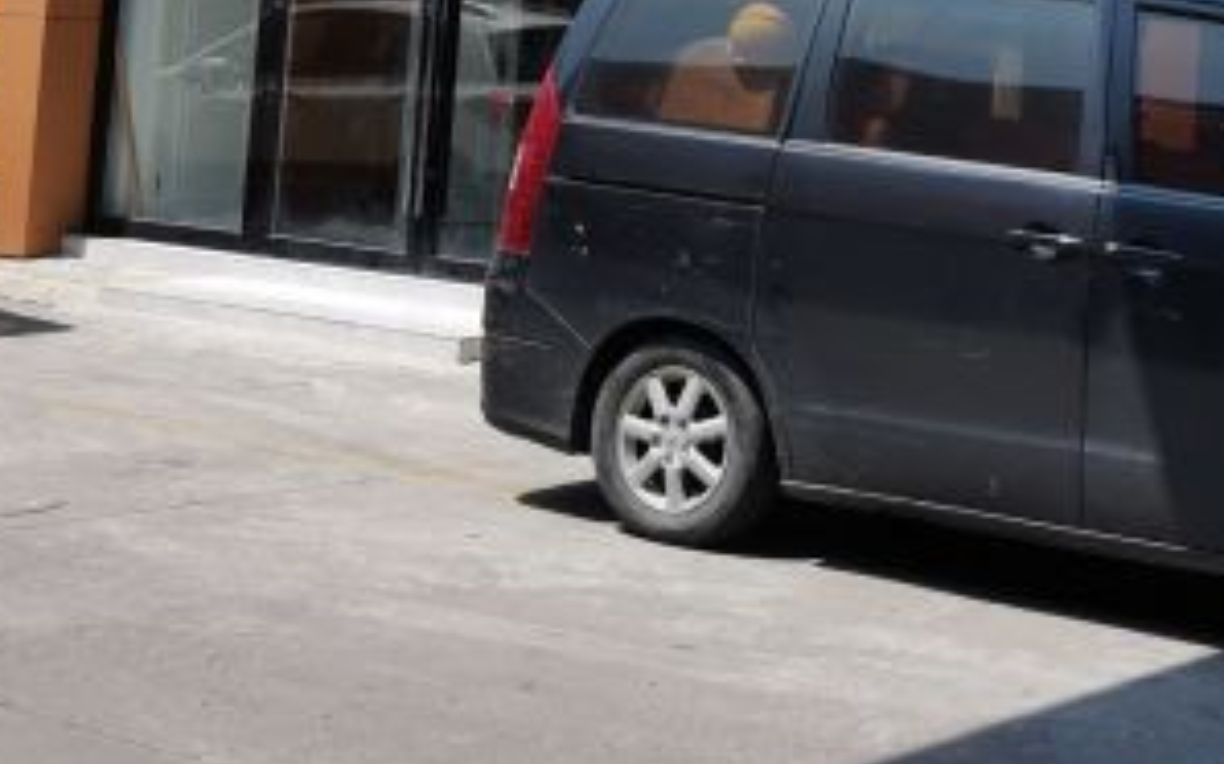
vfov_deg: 15.9
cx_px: 858
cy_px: -129
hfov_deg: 25.9
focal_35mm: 79
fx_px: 2634
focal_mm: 4.75
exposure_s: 1/1429
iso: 50
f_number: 1.8
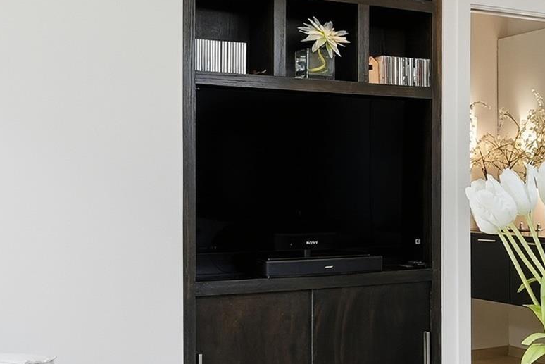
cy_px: 194
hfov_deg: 30.8
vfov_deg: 21.9
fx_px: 939
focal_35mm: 62
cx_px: 501
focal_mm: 16
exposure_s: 1/30
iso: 250
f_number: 9
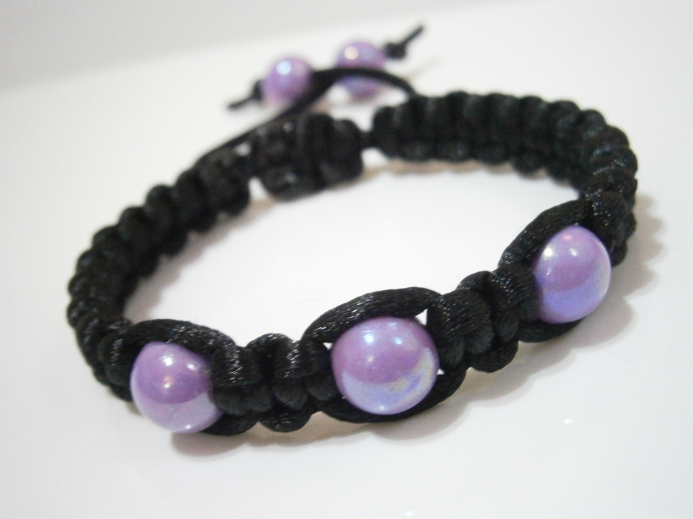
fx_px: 941
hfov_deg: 40.4
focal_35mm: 47
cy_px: 260
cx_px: 346
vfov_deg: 30.9
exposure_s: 1/15
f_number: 3.4
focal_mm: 8.3
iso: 800
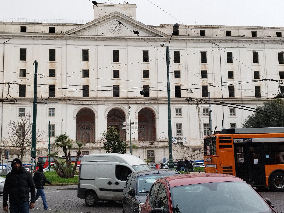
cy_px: 106
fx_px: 197
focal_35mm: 24
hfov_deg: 71.6
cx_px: 142
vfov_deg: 56.8
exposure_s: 1/100
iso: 80
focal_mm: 5.89
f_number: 1.89
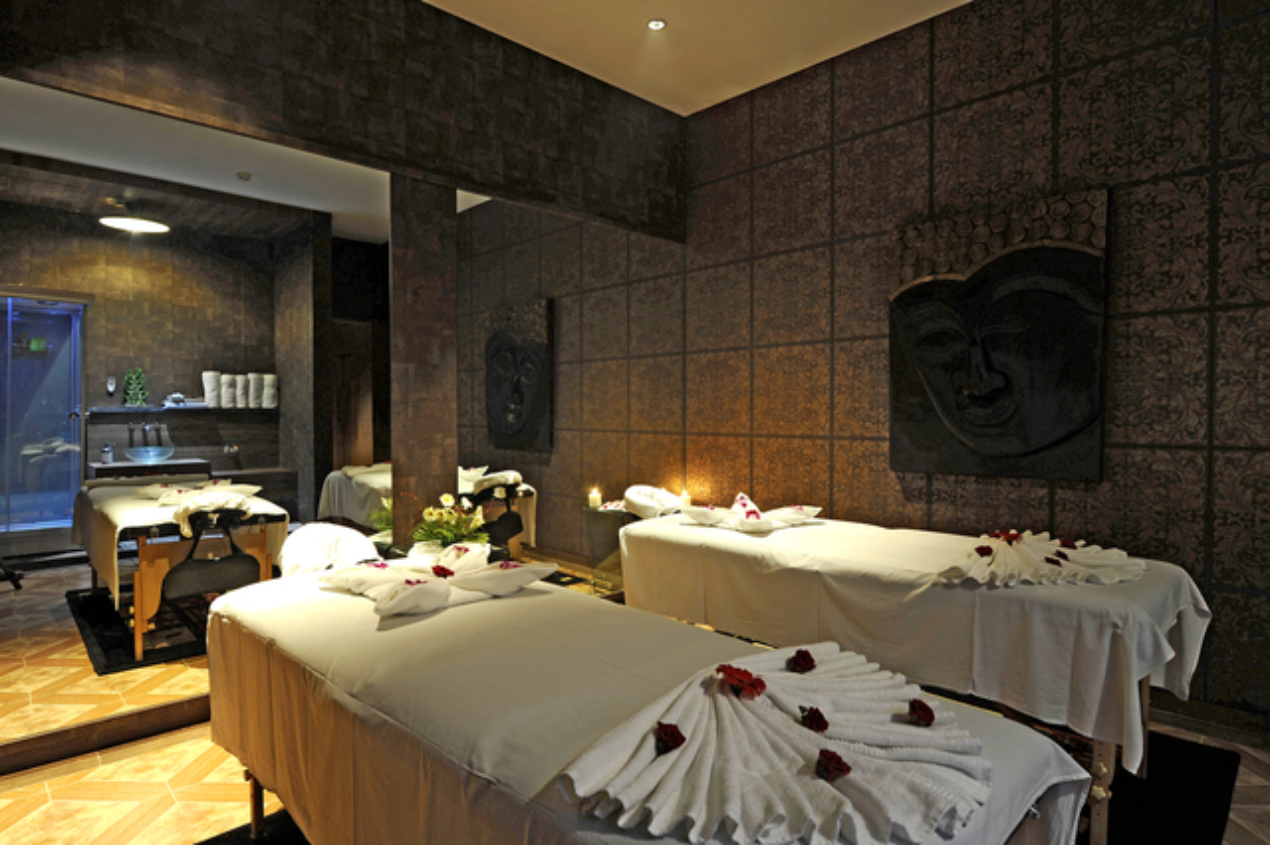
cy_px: 422
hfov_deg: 84.0
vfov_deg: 61.9
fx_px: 705
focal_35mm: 20
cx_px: 635
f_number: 10
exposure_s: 11.5
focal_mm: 20
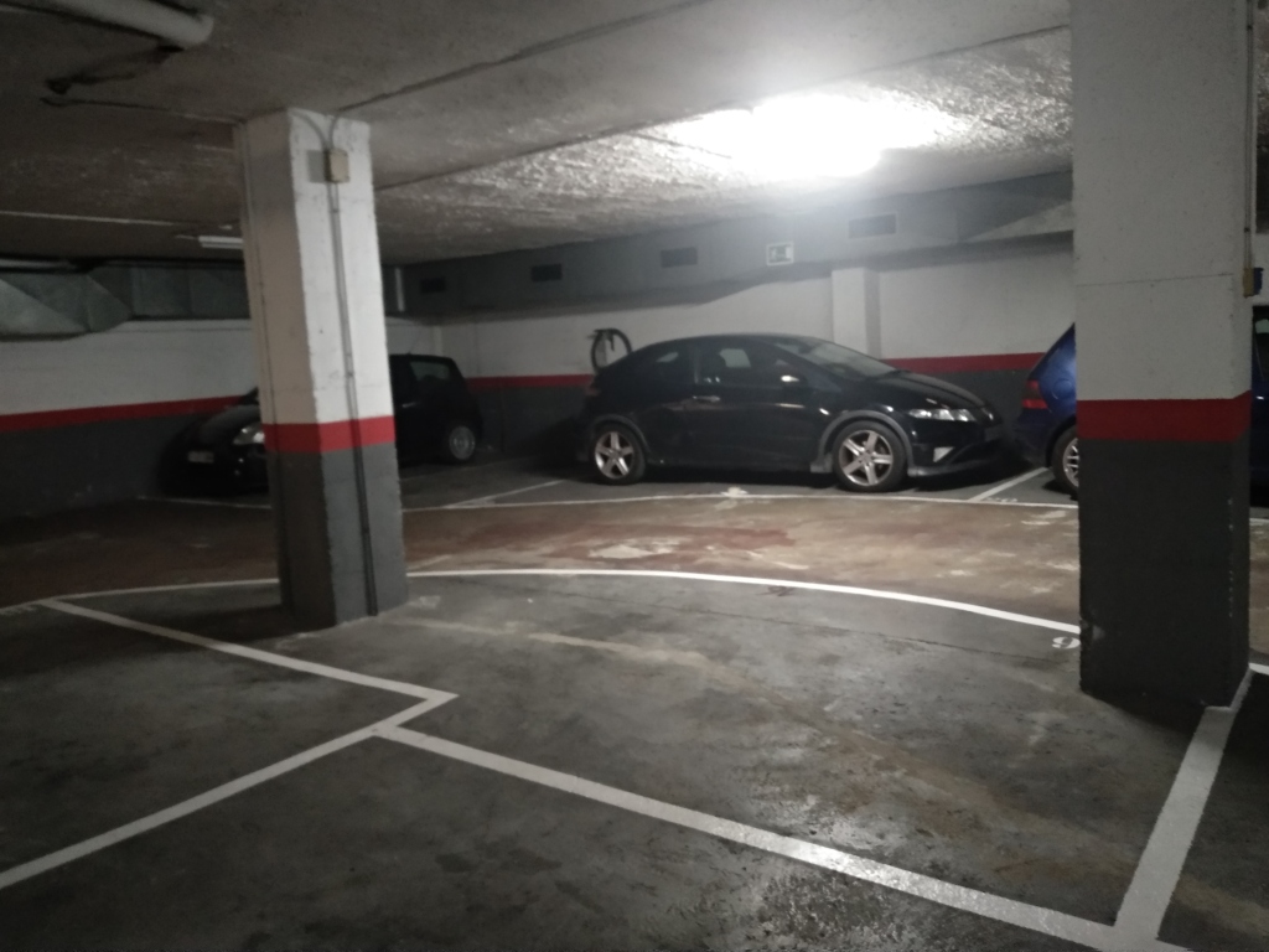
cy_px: 476
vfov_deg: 53.1
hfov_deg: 67.3
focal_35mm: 26
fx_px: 953
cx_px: 634
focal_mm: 3.83
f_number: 2.2
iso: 1600
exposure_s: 1/14
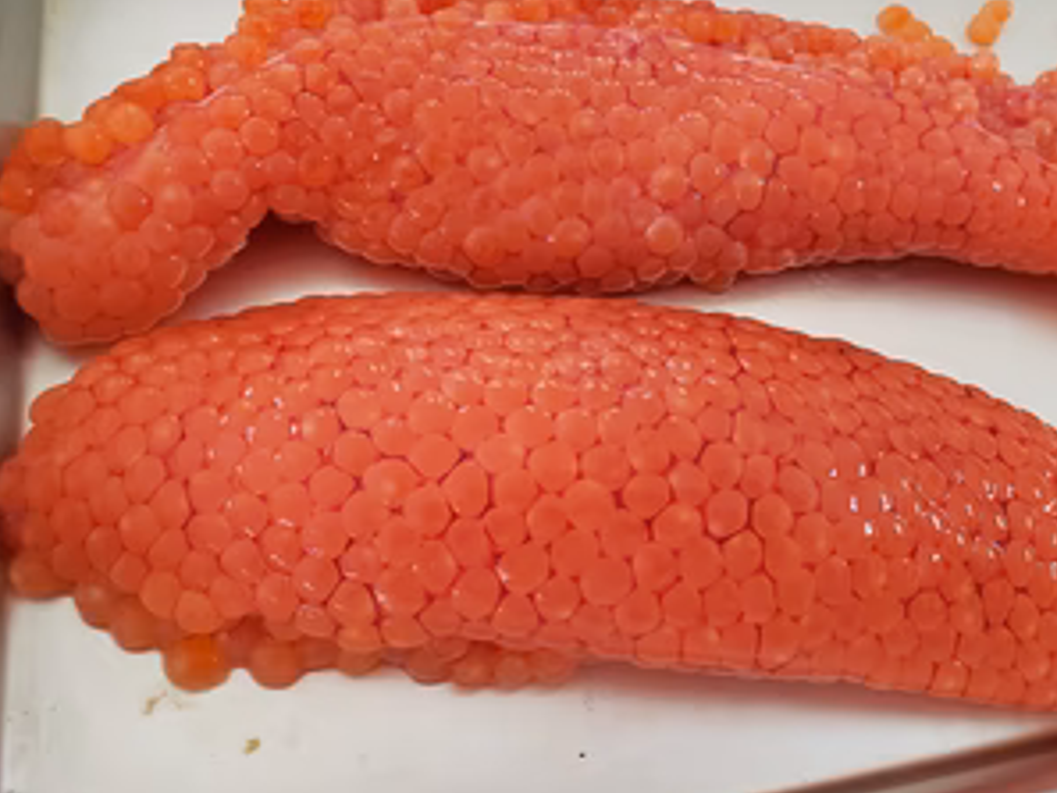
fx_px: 1069
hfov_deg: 51.7
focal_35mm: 35
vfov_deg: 40.6
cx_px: 694
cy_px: 320
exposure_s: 1/24
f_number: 2.4
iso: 250
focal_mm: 4.3
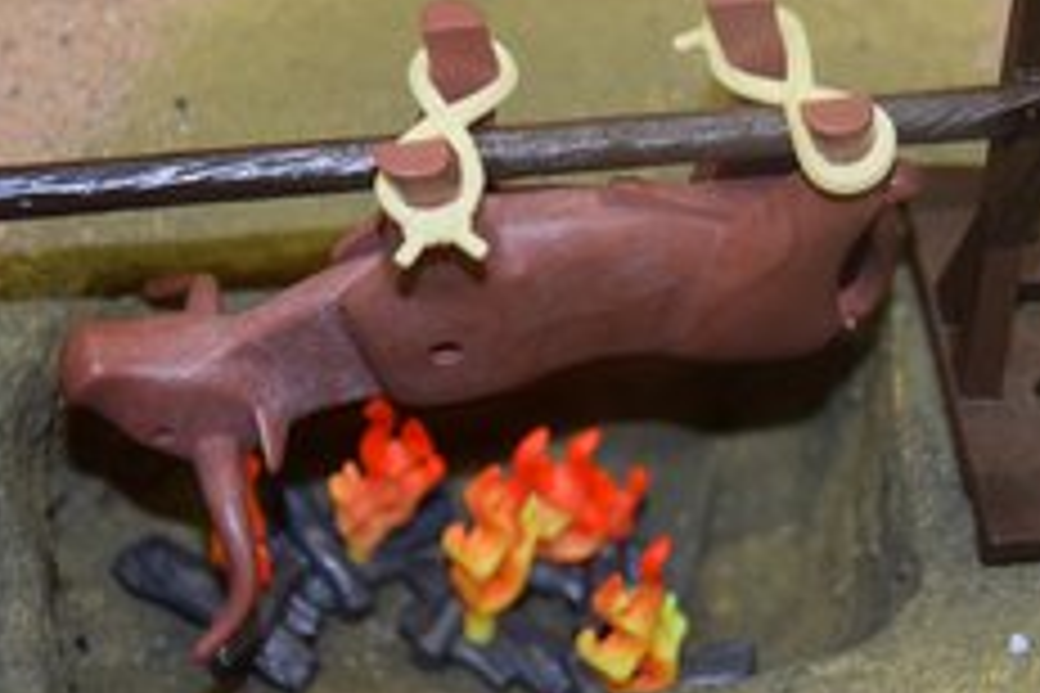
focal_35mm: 135
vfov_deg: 10.2
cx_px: 644
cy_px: 227
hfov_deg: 15.2
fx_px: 3900
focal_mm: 52
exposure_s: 1/60
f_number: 5
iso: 640
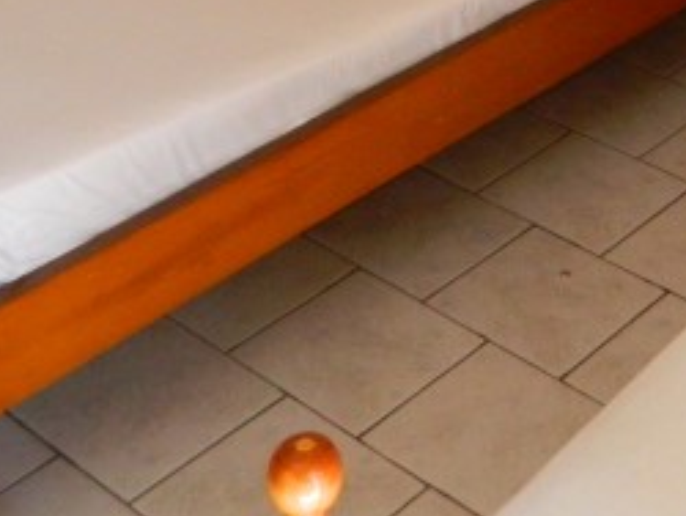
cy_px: -220
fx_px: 1587
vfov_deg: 17.0
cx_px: 593
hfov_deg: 23.8
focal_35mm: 80
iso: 400
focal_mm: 4.5
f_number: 3.1
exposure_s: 1/60
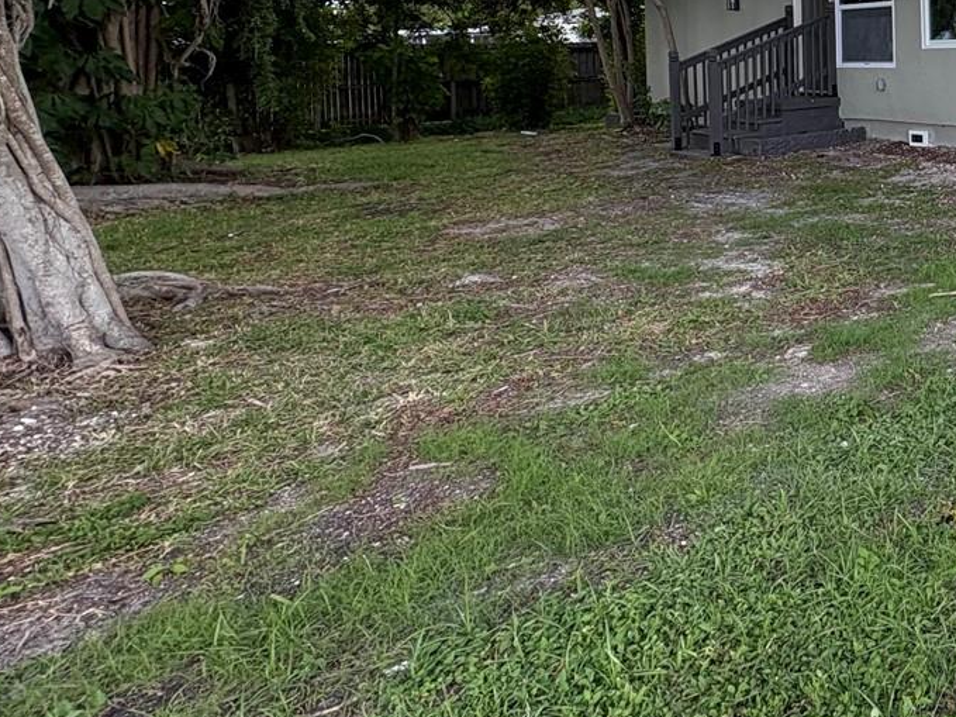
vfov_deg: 39.3
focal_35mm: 33
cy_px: 51
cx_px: 1107
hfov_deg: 41.1
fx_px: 911
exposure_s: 1/349
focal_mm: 2.22
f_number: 2.2
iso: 64
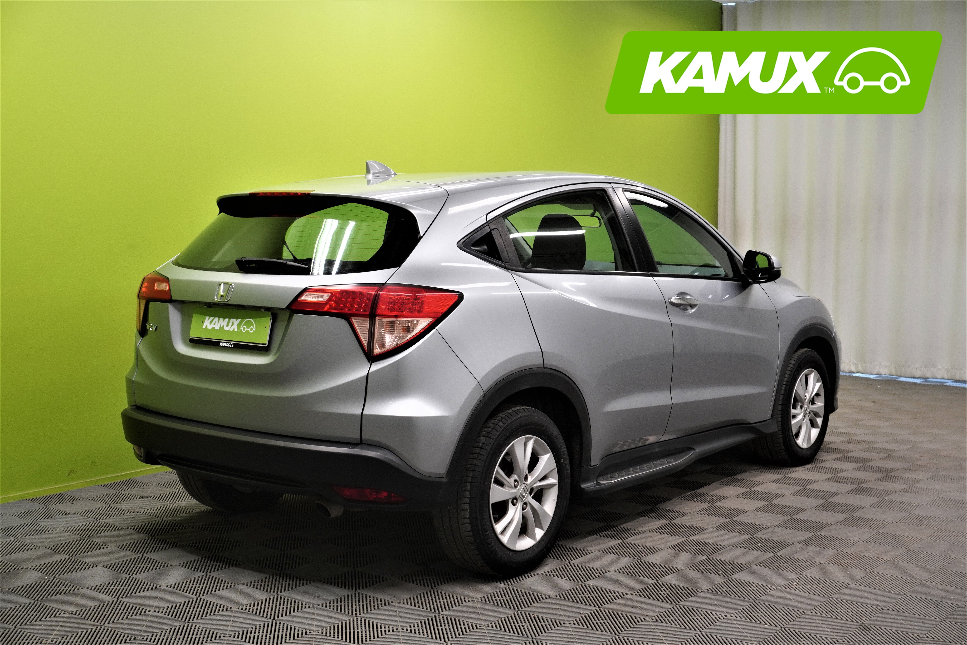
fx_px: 1209
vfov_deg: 29.9
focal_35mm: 45
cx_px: 484
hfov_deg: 43.6
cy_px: 322
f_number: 10
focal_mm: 30
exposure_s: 1/10
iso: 320
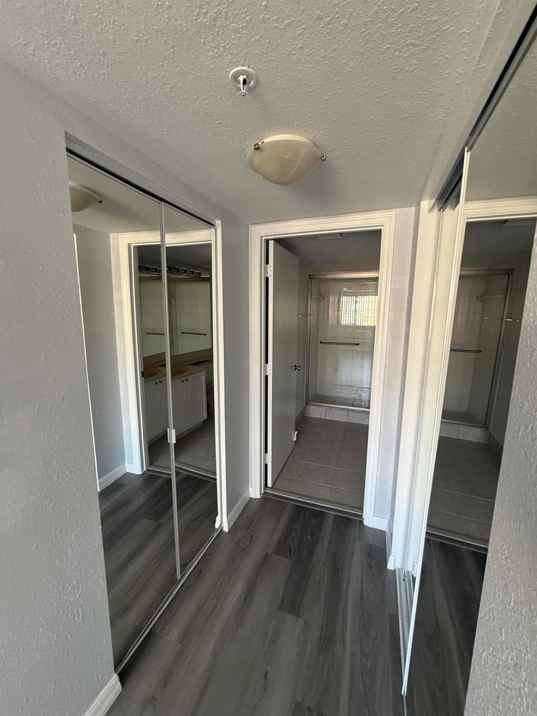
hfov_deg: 85.7
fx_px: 290
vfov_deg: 102.1
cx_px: 268
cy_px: 358
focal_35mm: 14
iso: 320
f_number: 2.2
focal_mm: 2.22
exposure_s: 1/85
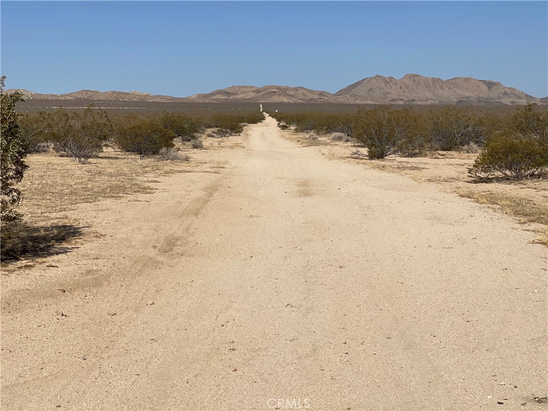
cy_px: 206
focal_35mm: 64
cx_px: 274
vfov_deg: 22.9
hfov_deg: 30.3
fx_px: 1013
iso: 32
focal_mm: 7.5
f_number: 2.2
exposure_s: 1/4219
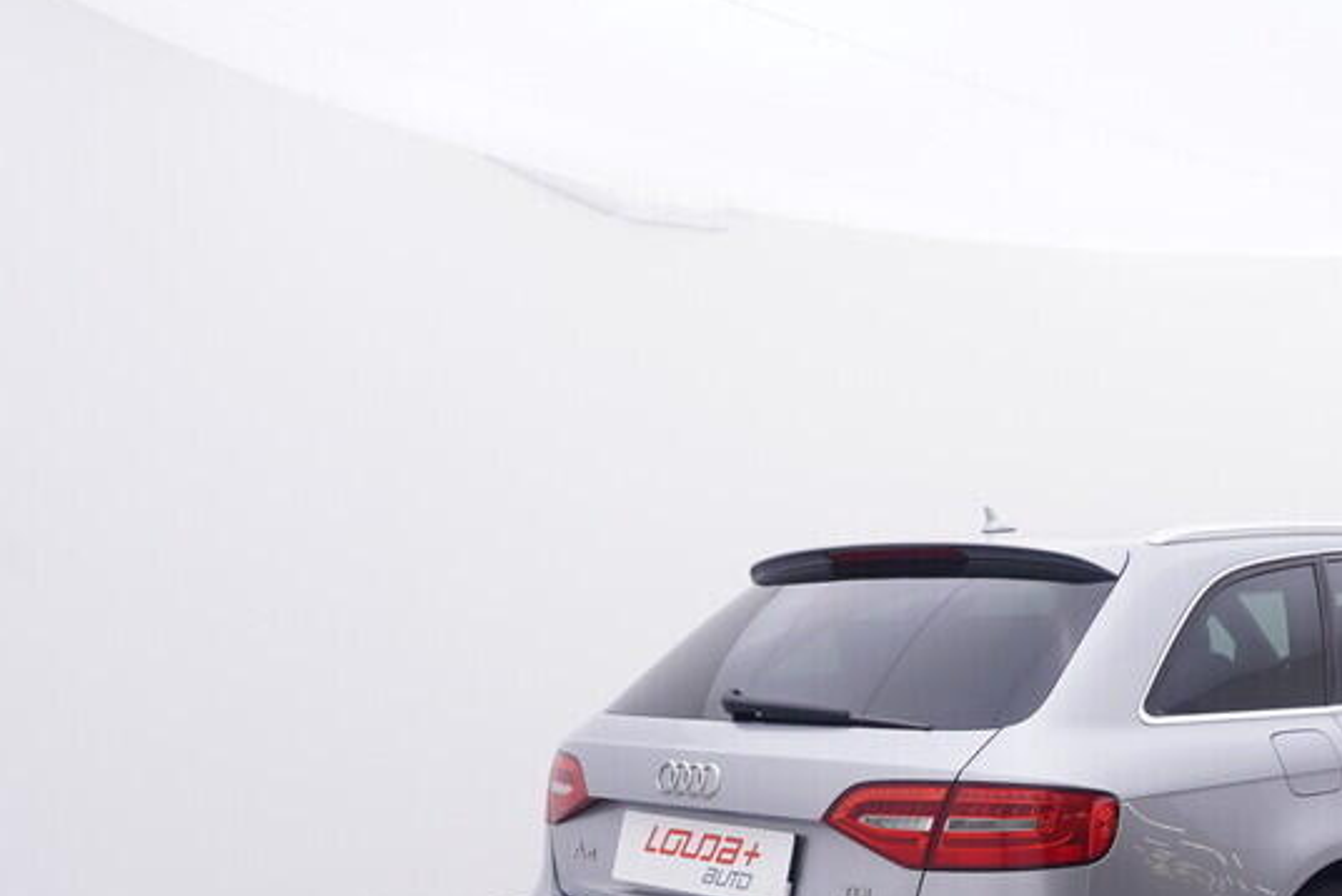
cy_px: 803
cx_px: 1229
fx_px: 1602
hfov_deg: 41.5
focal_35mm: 43
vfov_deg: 30.0
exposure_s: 1/80
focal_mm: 15
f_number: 5
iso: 200
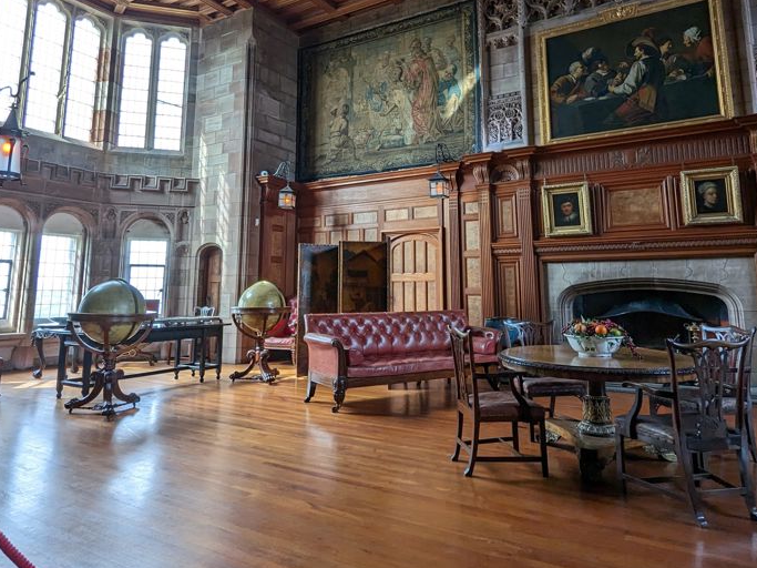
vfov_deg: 56.0
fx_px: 525
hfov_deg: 71.6
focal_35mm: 24
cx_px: 383
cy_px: 206
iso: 55
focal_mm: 2.35
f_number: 2.2
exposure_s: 1/100
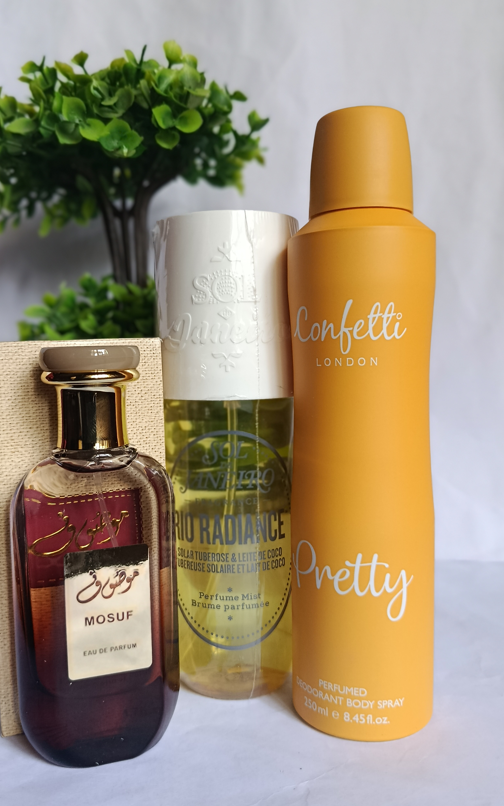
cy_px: 396
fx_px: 571
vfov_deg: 70.4
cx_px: 213
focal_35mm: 26
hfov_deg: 47.4
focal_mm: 5.31
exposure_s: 1/33.3
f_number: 1.7
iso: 1174
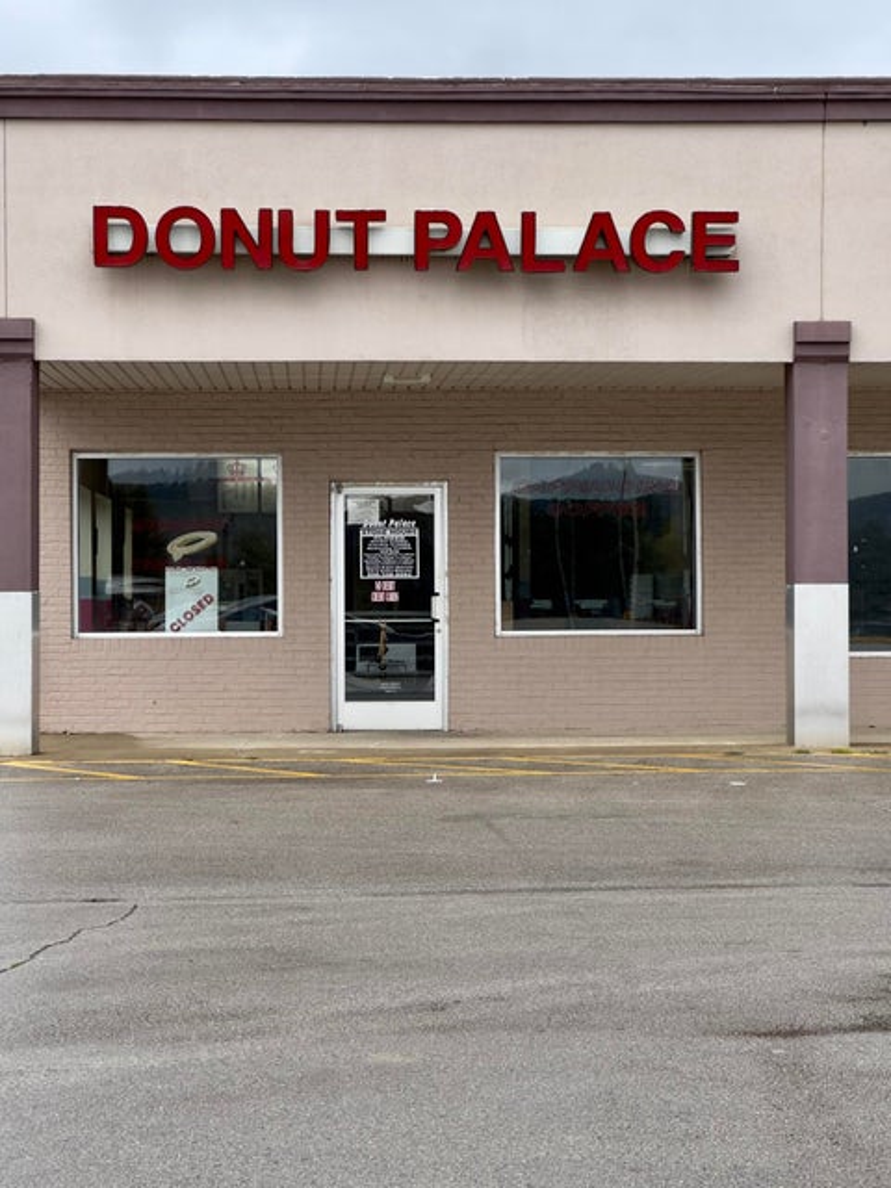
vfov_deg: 25.3
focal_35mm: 77
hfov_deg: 19.1
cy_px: 594
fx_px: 2643
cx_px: 446
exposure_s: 1/205
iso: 32
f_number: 2.8
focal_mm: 9
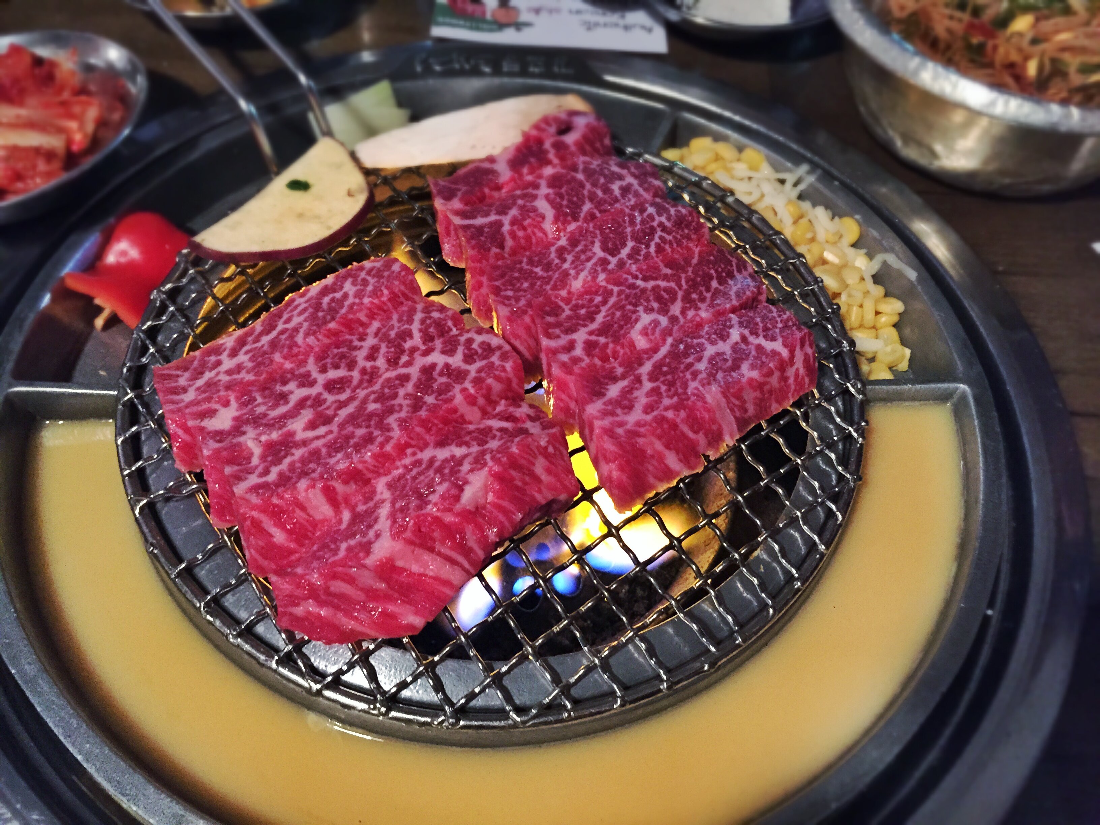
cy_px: 412
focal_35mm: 29
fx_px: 922
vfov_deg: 48.2
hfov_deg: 61.7
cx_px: 550
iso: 640
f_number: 2.2
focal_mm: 4.15
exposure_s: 1/15
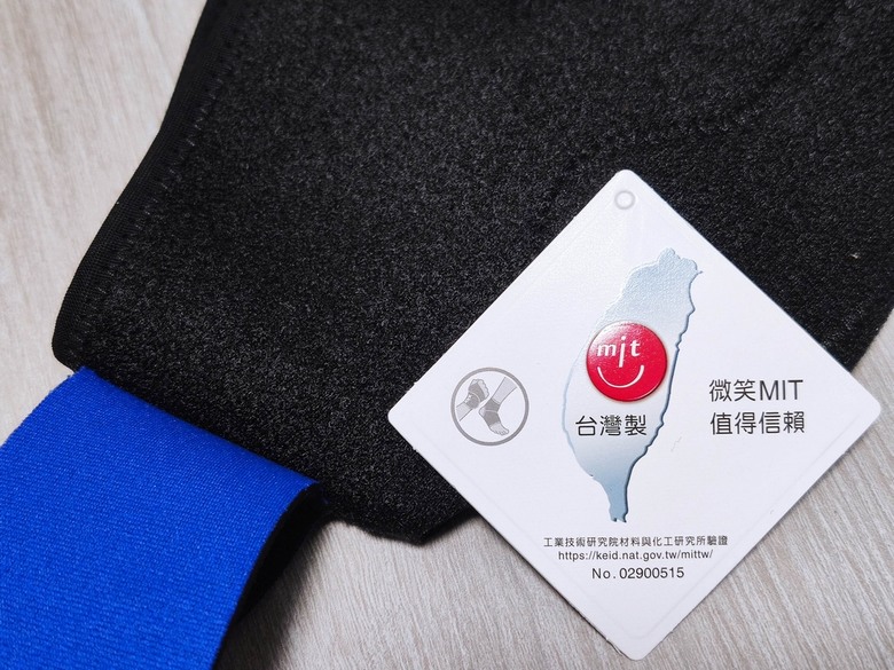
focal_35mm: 41
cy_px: 335
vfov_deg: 35.1
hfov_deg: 45.8
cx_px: 447
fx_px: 1059
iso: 588
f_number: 1.75
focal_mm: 4.75
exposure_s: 1/120
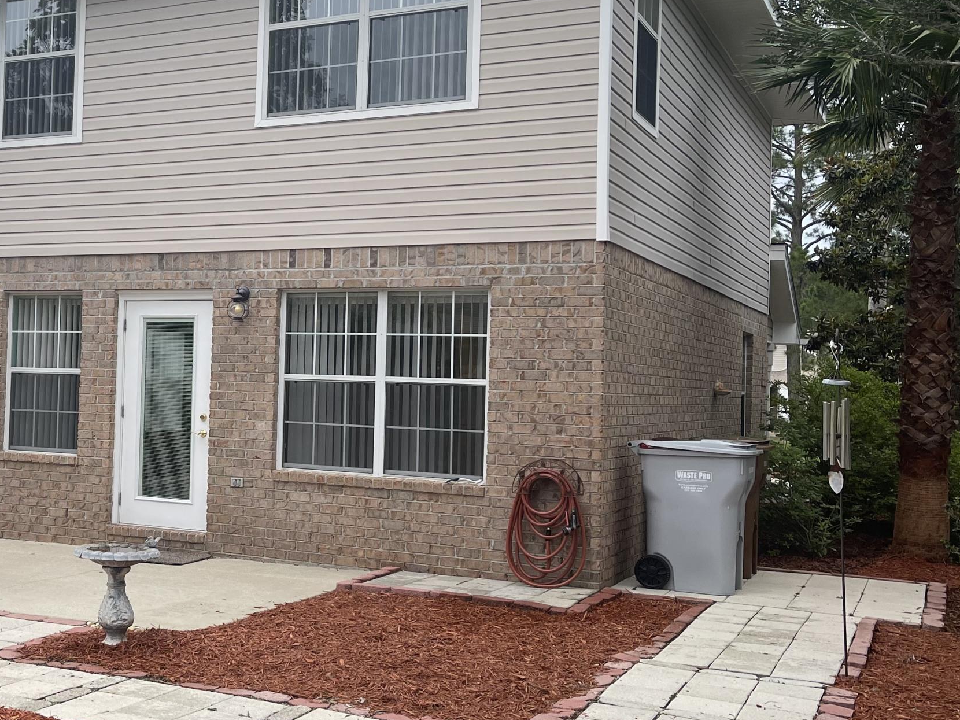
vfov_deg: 30.9
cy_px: 339
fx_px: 1303
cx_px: 171
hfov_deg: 38.7
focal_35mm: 47
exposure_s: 1/2288
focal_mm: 5.1
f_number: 1.6
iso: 32
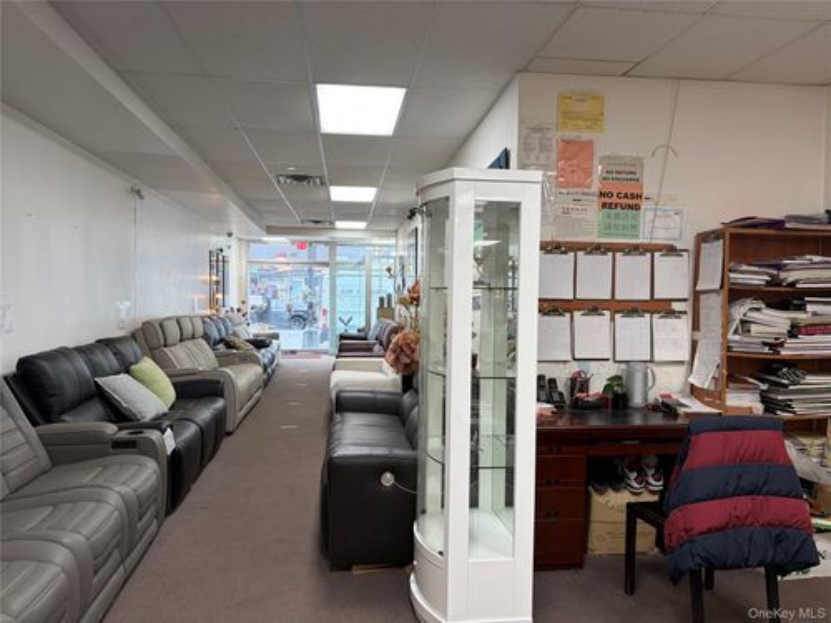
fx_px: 624
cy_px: 312
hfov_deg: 67.3
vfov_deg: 53.1
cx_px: 416
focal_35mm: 26
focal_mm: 5.96
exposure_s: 1/120
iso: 125
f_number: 1.6
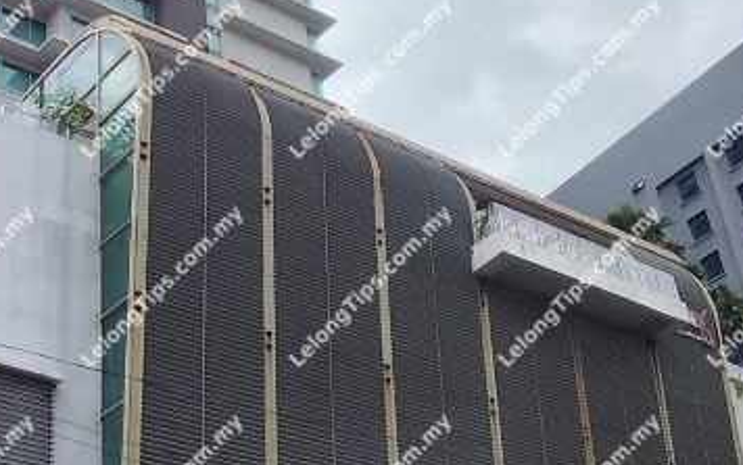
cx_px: 119
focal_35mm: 60
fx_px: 1216
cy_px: 124
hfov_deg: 32.8
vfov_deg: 21.5
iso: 50
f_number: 2.2
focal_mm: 1.65
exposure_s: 1/2315
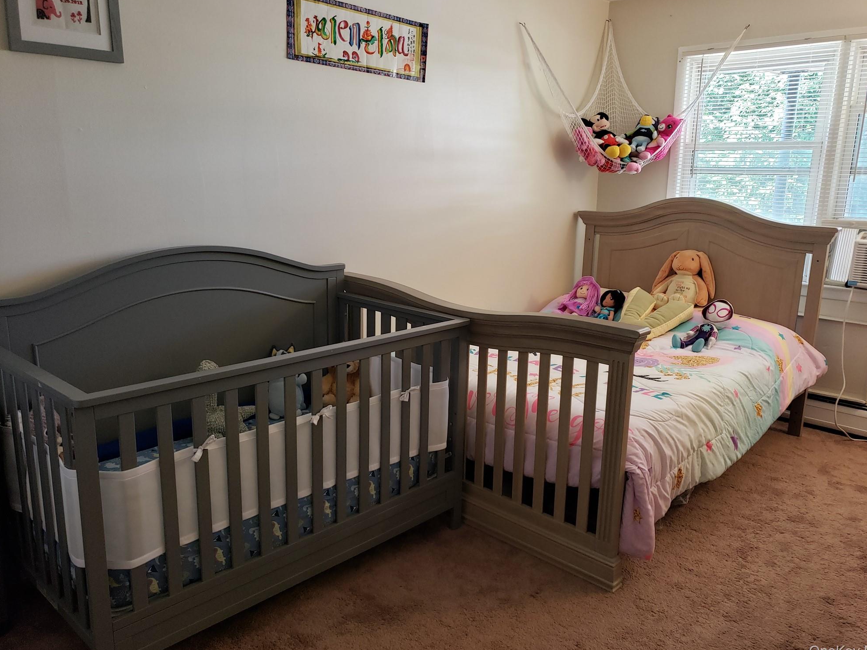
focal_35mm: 27
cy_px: 324
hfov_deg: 65.3
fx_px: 676
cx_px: 448
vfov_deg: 51.4
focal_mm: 4.3
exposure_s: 1/60
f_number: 1.5
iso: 160
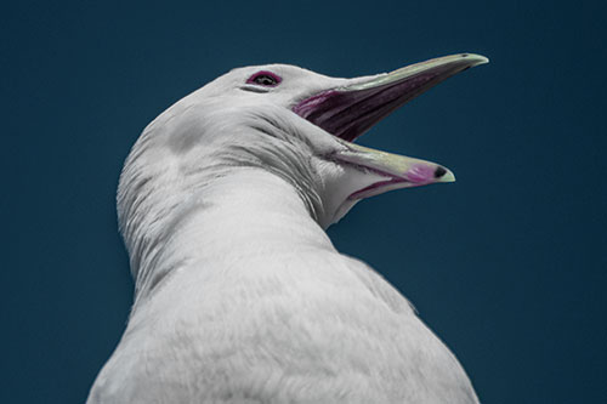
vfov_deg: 1.1
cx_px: 304
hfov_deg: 1.7
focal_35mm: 1200
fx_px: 20226
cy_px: 202
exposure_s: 1/2500
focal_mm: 1200
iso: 1000
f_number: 13
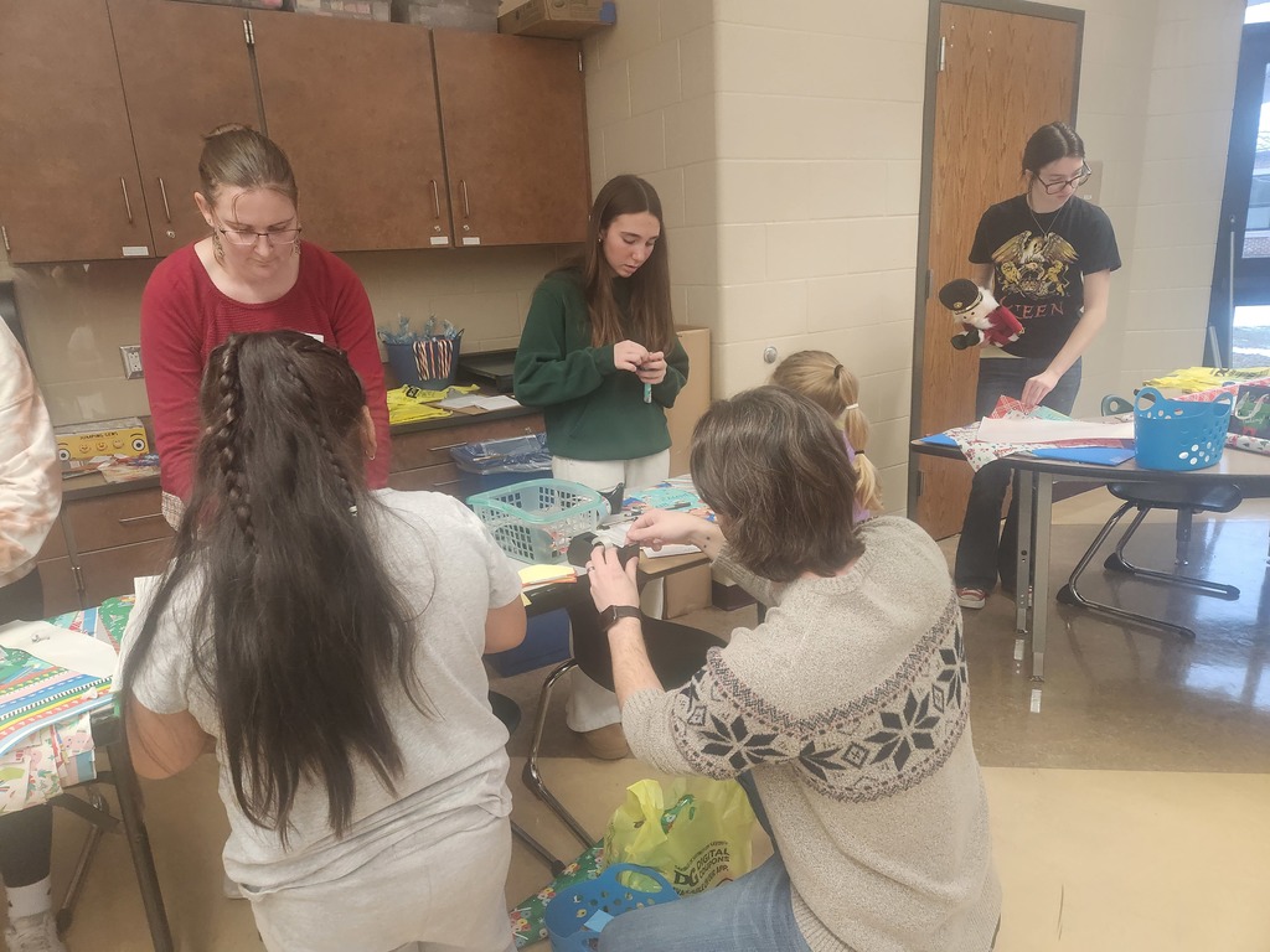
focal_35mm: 23
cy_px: 476
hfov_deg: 73.9
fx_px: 844
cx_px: 635
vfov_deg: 58.9
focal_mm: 5.4
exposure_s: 1/120
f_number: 1.8
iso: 250
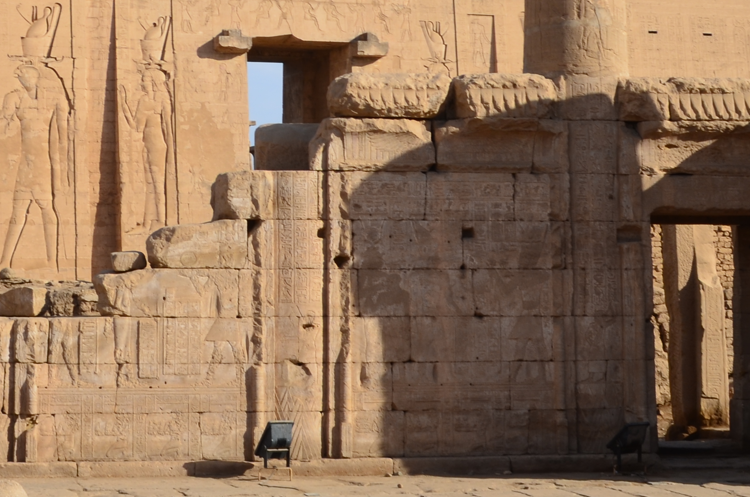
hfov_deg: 21.0
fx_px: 2016
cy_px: 36
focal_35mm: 97
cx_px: 246
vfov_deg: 13.9
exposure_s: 1/160
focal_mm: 24
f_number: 11
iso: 100
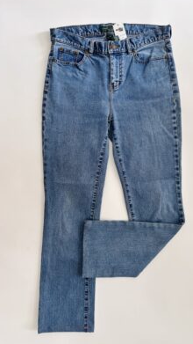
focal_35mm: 29
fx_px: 264
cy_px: 170
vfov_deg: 66.1
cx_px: 111
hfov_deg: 40.1
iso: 100
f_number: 1.6
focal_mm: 5.96
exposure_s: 1/120
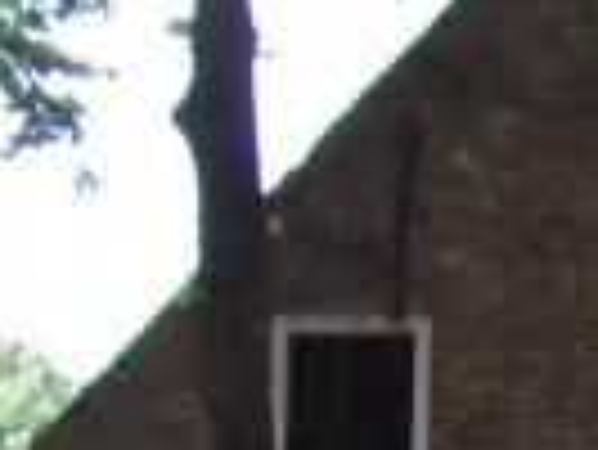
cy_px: 855
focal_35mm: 163
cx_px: 1223
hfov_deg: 11.0
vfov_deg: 8.7
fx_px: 2818
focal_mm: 5.6
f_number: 2.7
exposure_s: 1/90
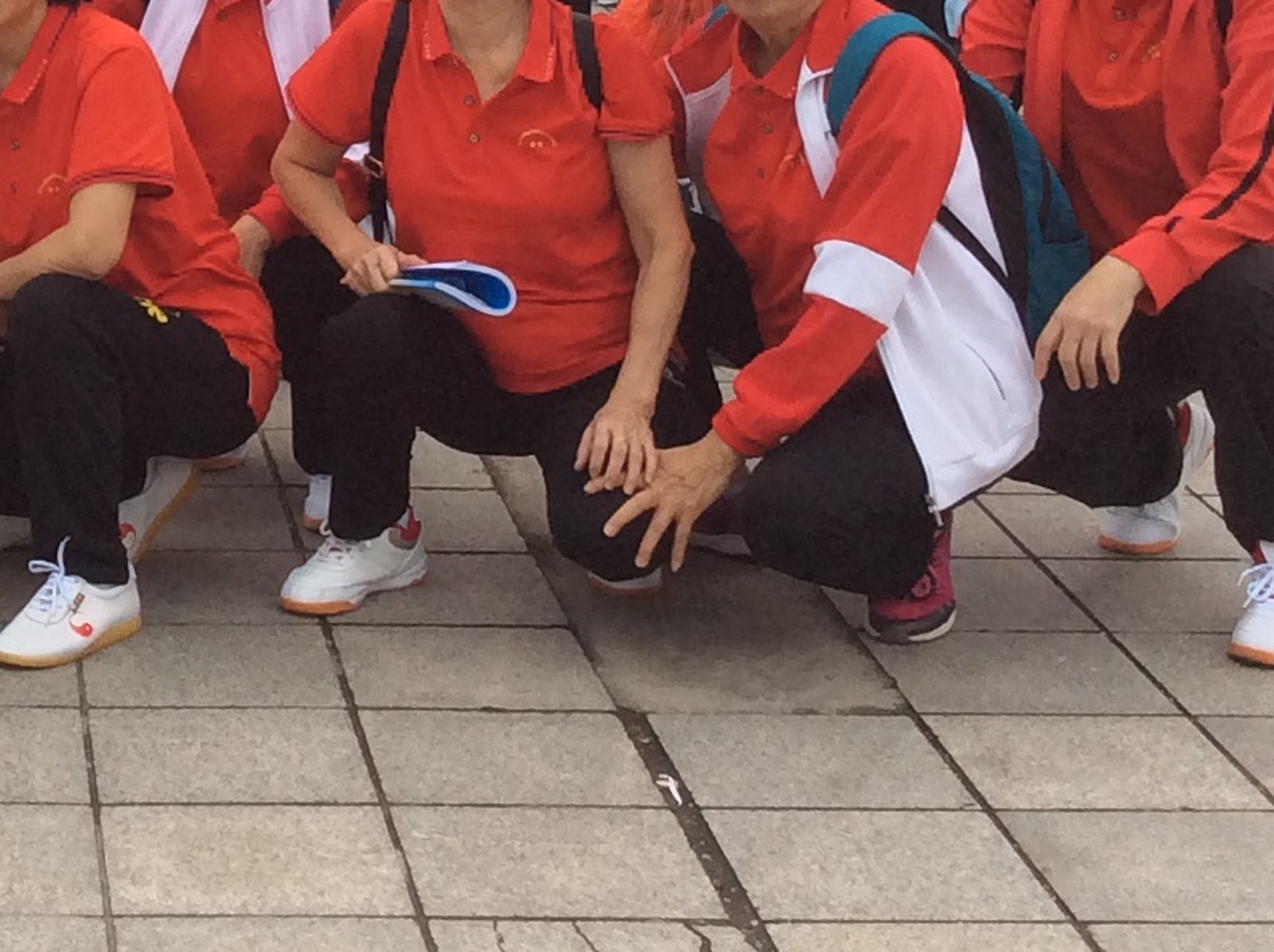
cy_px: -305
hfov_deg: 18.2
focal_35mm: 104
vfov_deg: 13.6
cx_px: -169
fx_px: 3822
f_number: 2.4
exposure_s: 1/33
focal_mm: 3.3
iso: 32
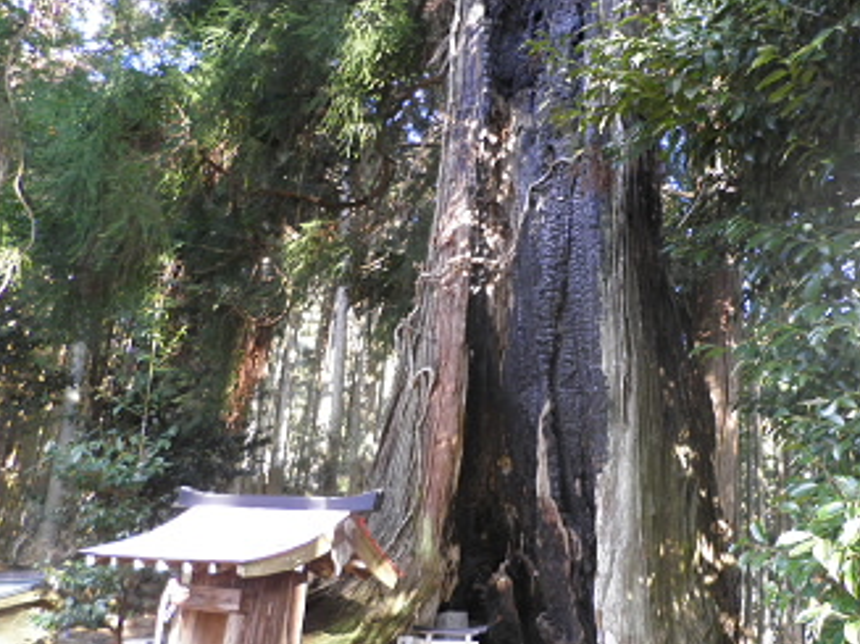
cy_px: 365
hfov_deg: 54.9
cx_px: 518
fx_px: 820
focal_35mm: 33
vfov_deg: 42.8
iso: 125
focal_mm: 4.9
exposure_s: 1/30
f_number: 3.2
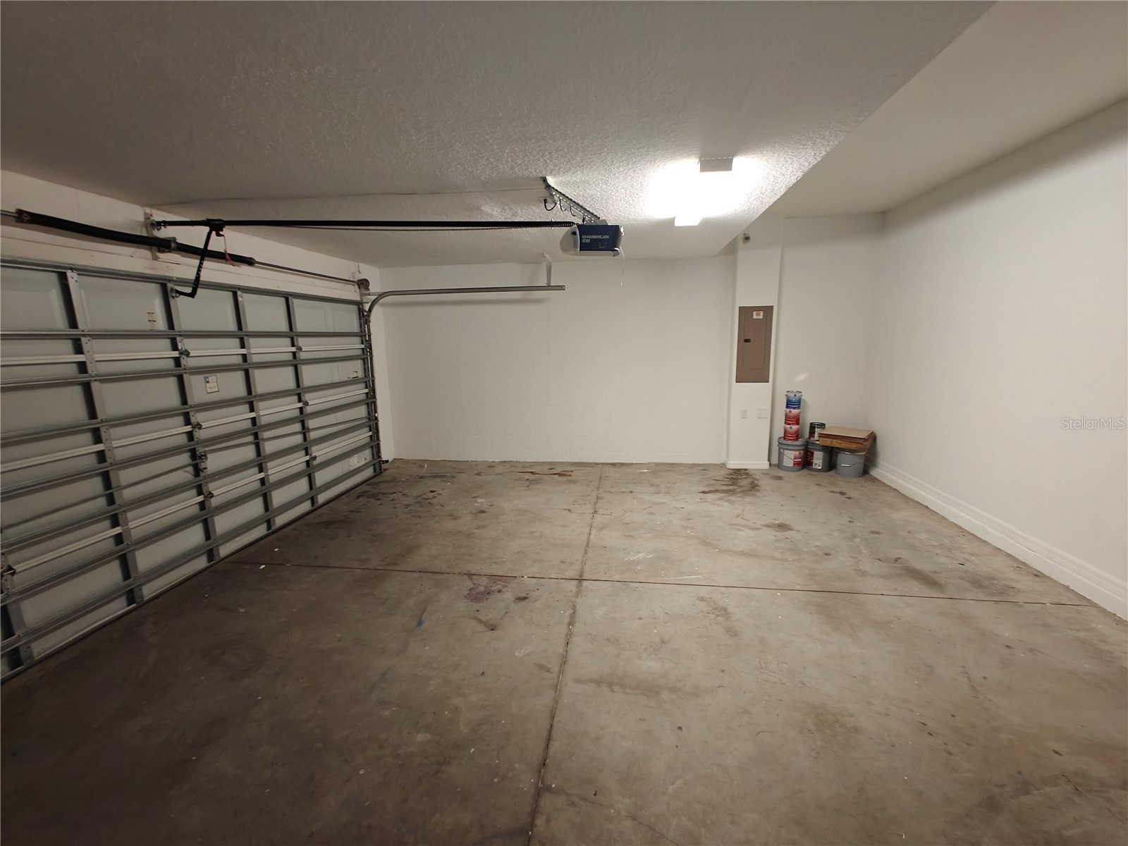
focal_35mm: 14
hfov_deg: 102.1
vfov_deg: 85.7
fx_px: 456
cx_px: 564
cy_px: 423
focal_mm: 2.62
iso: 500
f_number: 2.2
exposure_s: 1/24
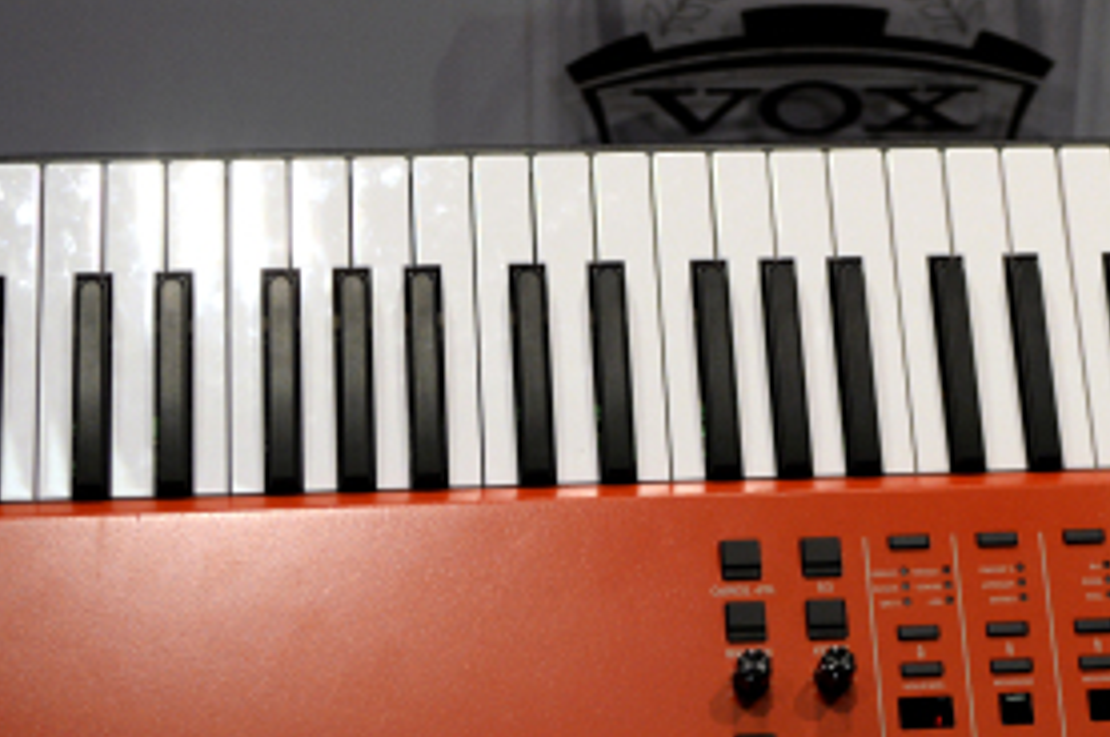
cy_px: 509
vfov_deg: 14.3
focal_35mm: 95
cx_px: 892
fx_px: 2926
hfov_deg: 21.2
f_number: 3.5
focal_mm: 35
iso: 1400
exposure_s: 1/4000
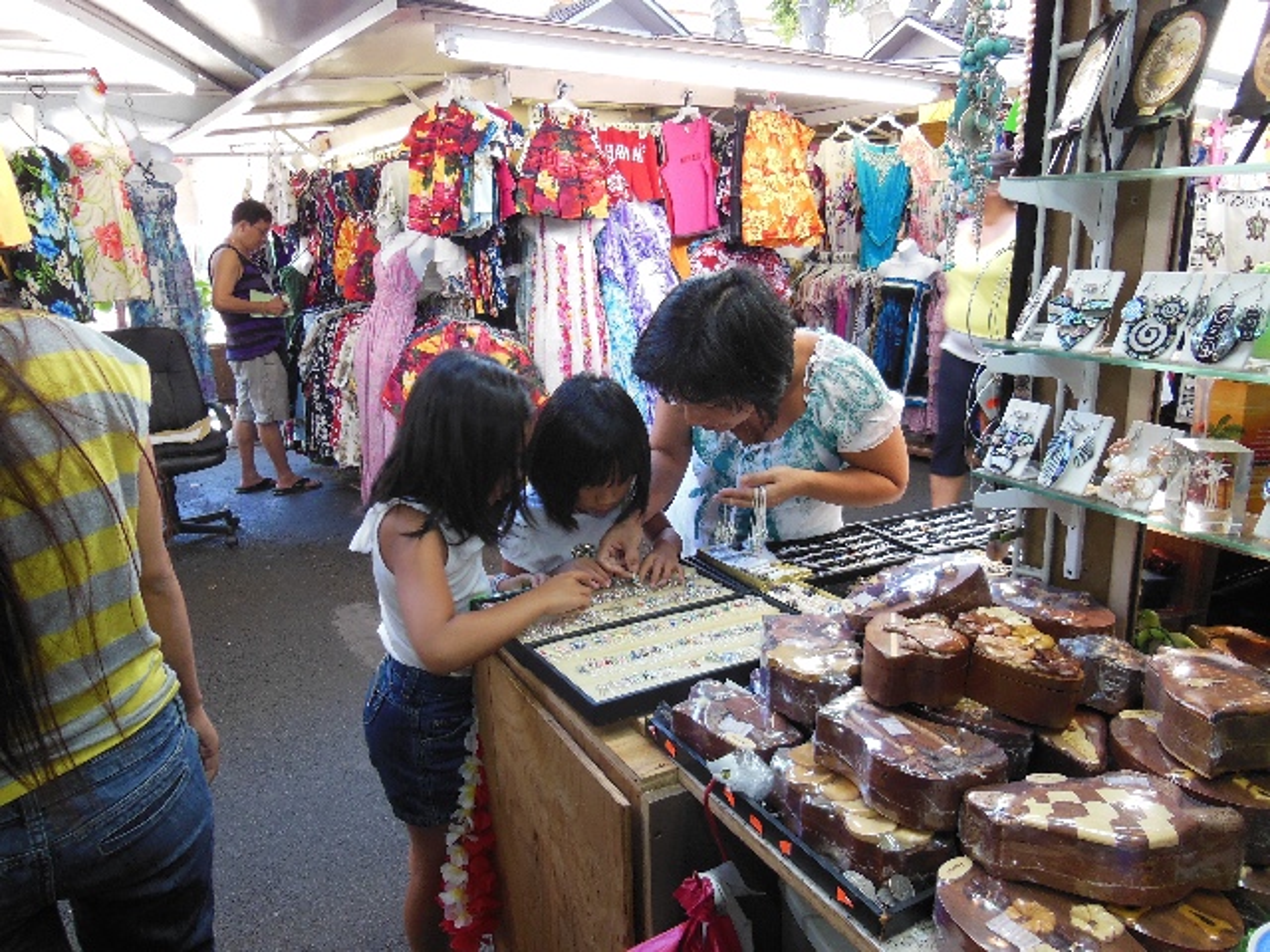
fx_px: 917
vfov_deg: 54.9
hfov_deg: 69.4
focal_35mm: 25
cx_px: 635
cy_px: 476
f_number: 3.5
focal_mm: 4.5
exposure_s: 1/30
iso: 250
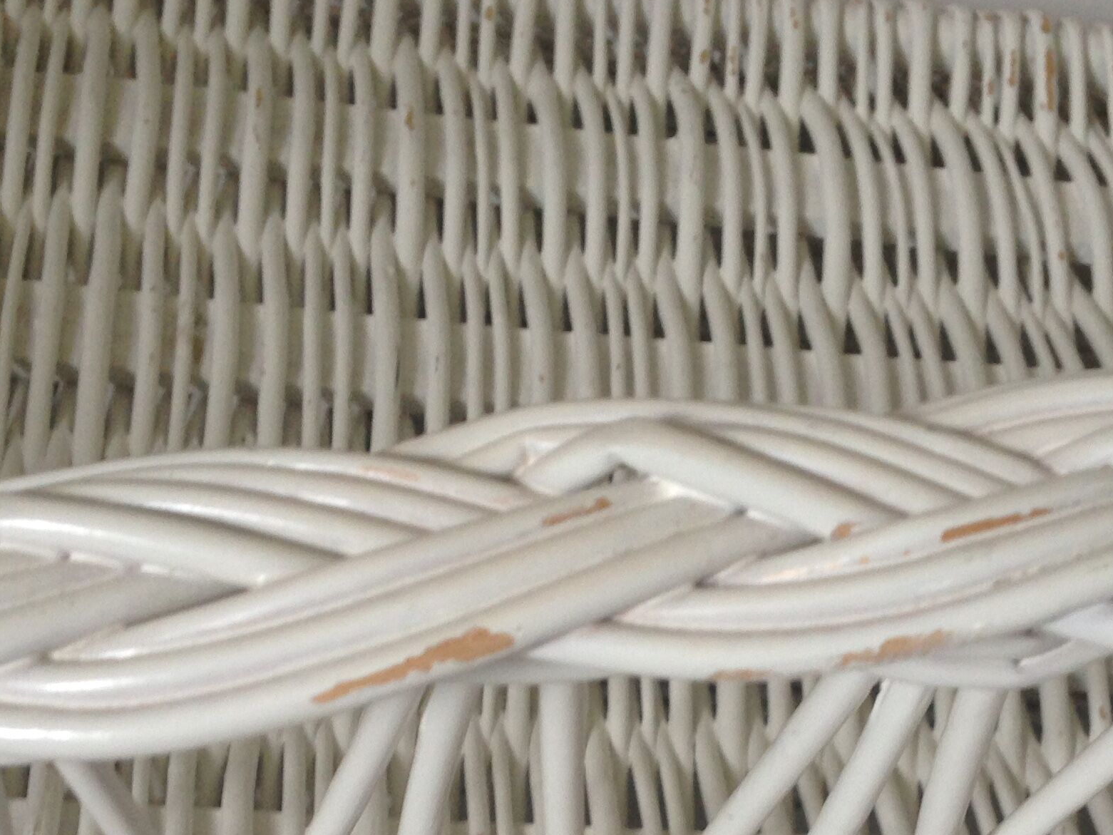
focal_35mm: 69
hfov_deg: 28.1
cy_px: 785
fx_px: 2219
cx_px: 603
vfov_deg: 20.8
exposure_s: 1/20
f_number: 2.4
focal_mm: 4.12
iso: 80
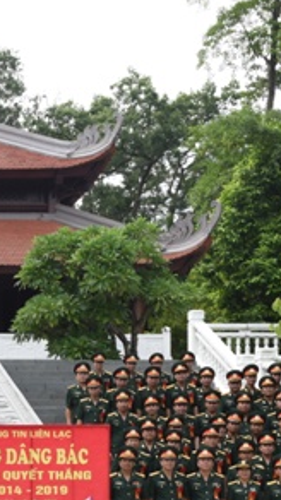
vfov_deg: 22.7
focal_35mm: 92
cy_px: 435
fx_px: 1220
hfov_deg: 12.5
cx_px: -135
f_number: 9
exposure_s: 1/100
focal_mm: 32
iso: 160
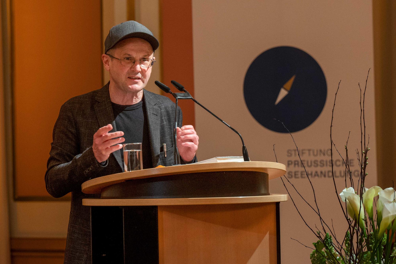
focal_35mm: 277
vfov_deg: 5.0
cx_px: 198
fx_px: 3047
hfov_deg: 7.4
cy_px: 132
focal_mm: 185
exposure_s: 1/400
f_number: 4.5
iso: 3200
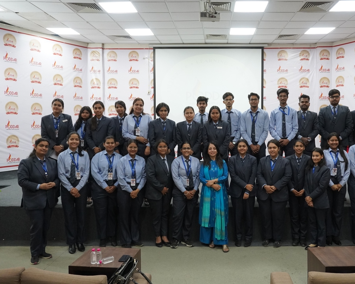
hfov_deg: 52.5
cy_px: 141
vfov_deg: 43.3
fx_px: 357
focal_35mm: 34
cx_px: 212
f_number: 4
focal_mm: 20
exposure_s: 1/160
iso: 2500
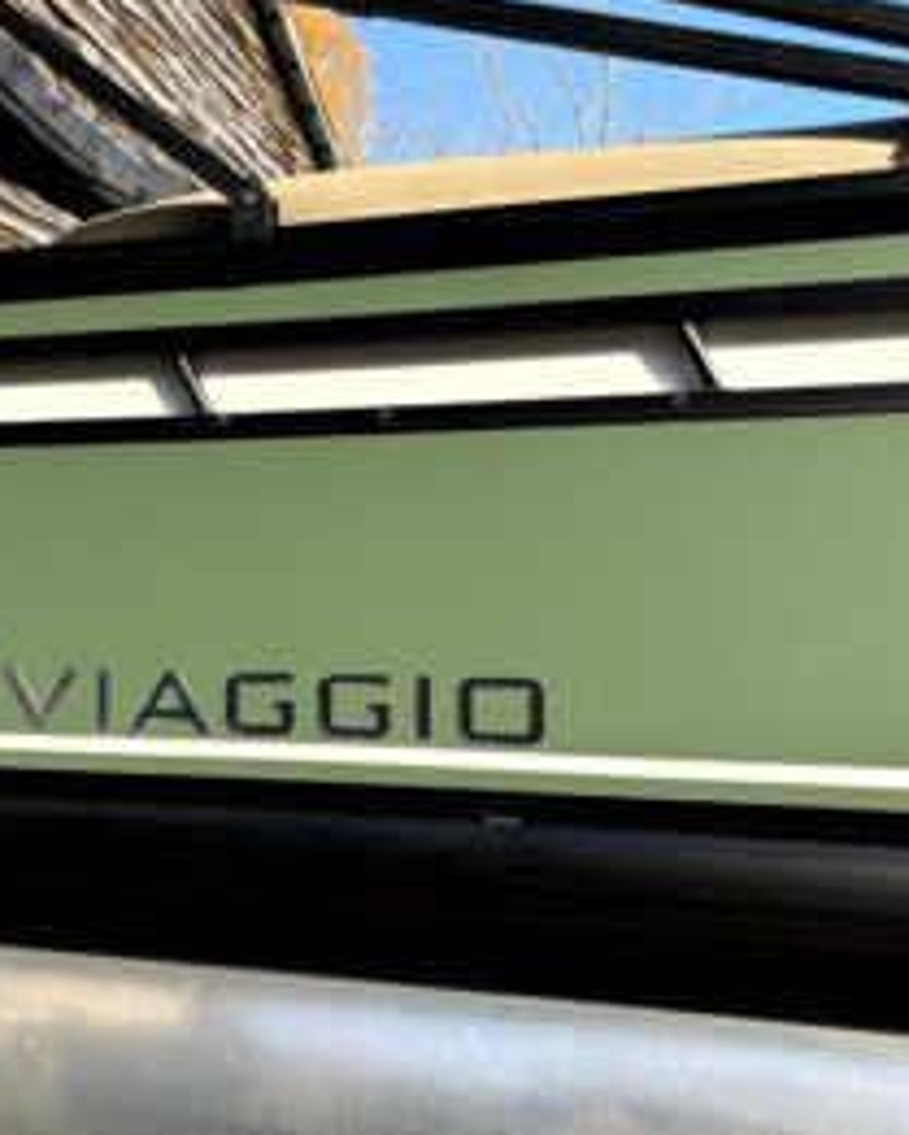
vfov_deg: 51.5
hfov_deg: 41.8
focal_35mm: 35
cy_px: 570
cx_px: 313
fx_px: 1176
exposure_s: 1/684
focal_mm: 5.96
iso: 50
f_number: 1.6
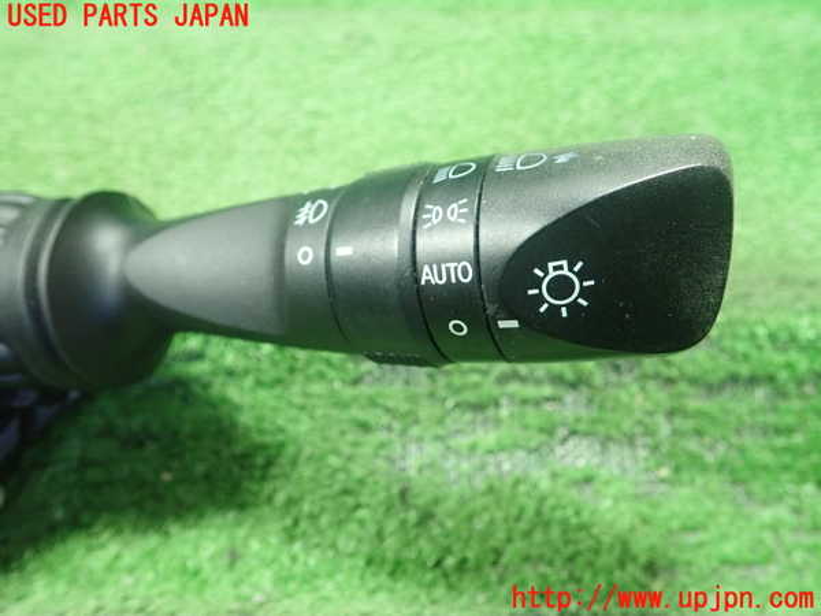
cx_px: 410
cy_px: 308
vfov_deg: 46.8
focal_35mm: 30
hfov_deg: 60.0
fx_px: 712
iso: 800
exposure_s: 1/100
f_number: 2.3
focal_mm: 5.5
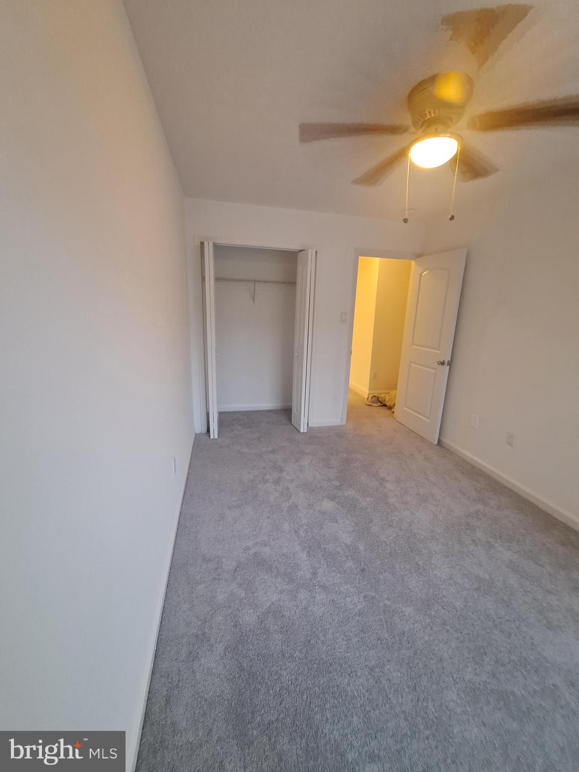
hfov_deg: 89.9
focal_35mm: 13
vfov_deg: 106.2
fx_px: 290
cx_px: 290
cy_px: 386
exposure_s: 1/50
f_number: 2.2
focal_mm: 1.74
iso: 200
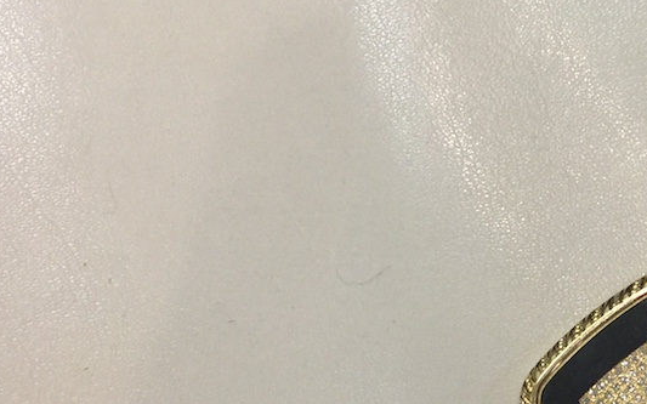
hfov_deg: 23.9
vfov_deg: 15.3
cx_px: 636
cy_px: 439
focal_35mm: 83
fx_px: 1463
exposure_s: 1/30
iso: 50
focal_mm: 4.15
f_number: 2.2
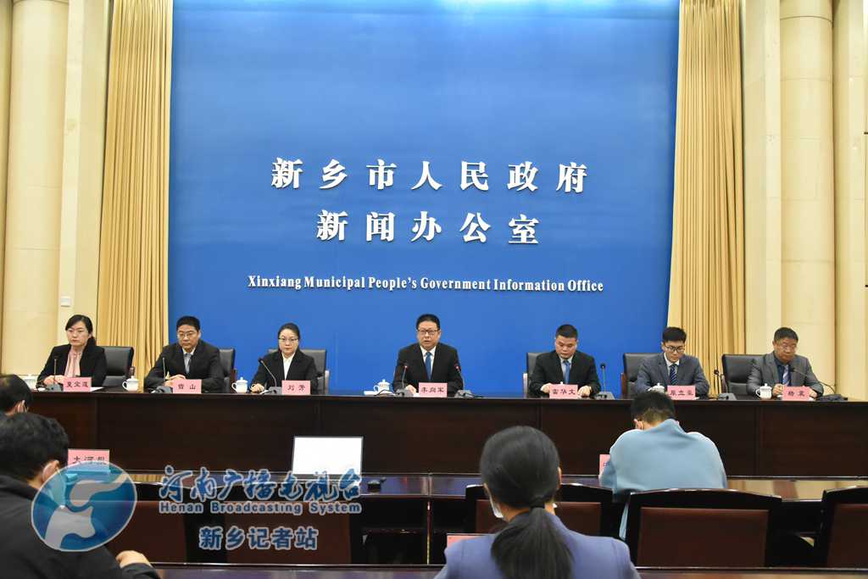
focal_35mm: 36
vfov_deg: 36.9
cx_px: 434
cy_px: 290
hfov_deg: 53.1
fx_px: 868
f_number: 4.5
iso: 3200
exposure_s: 1/80
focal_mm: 24
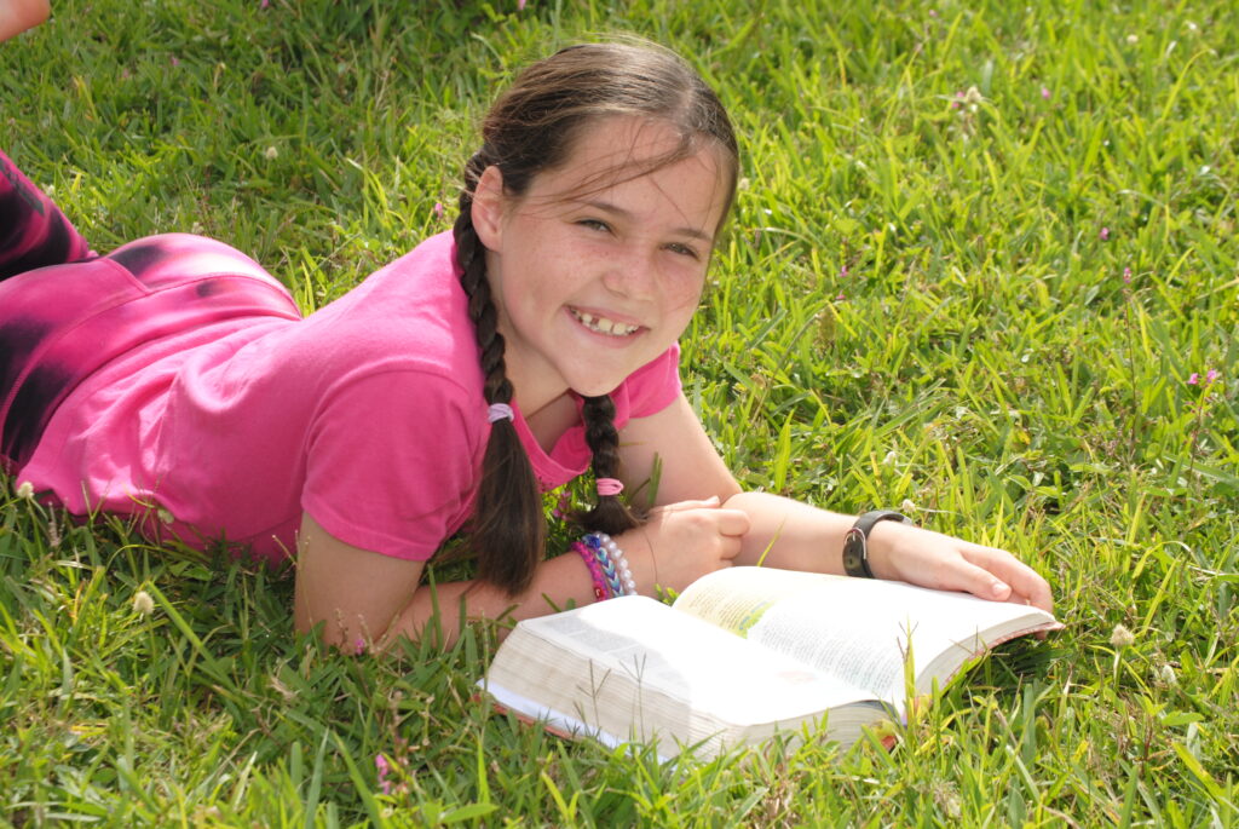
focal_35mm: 90
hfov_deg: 22.6
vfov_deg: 15.2
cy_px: 414
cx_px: 620
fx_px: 3101
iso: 100
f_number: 10
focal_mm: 60
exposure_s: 1/200
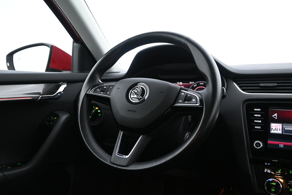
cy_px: 98
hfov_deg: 59.5
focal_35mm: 32
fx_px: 255
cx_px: 146
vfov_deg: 41.7
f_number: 4
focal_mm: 21
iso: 2500
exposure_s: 1/20
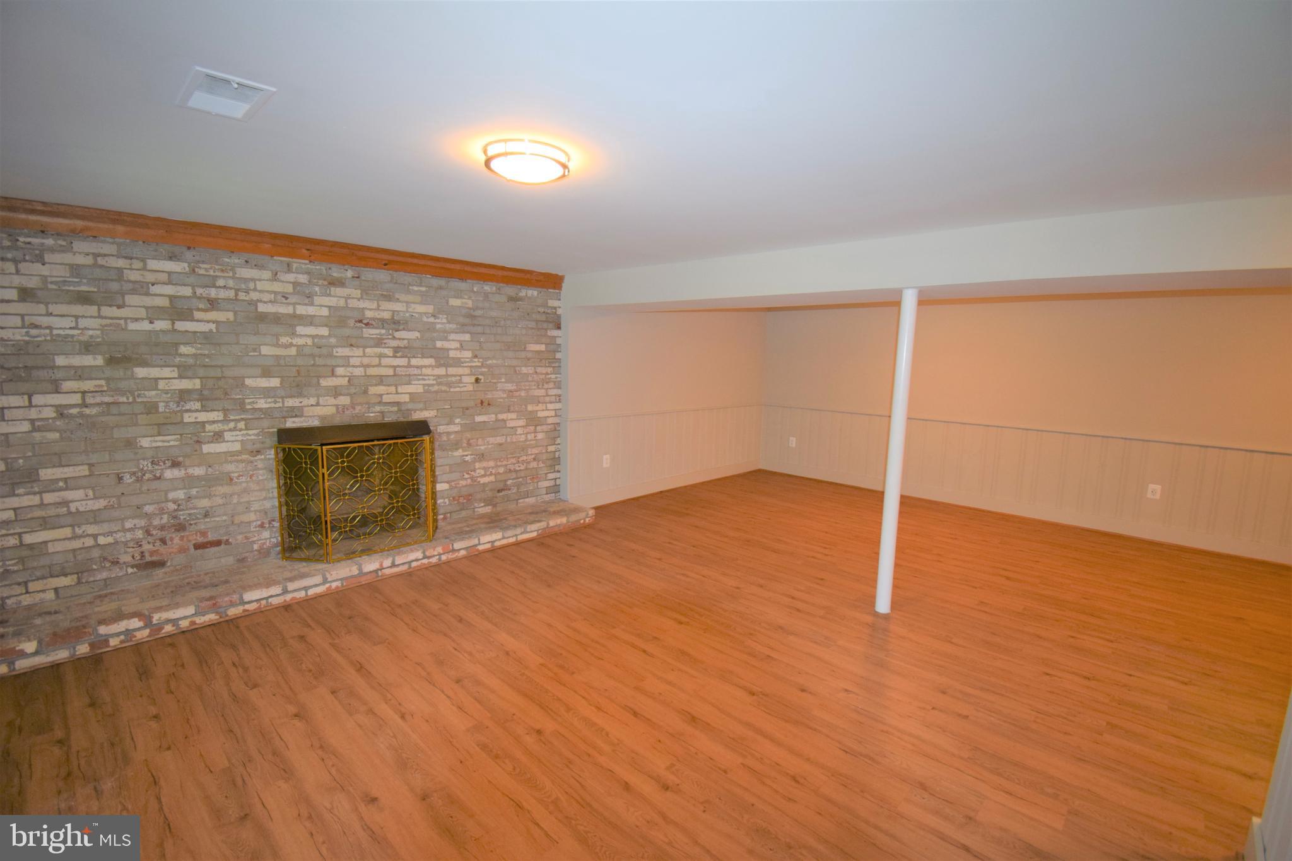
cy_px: 430
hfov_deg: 100.4
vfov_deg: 77.3
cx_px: 646
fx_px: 538
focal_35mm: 15
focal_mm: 10
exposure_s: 1/60
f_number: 4.5
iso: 800
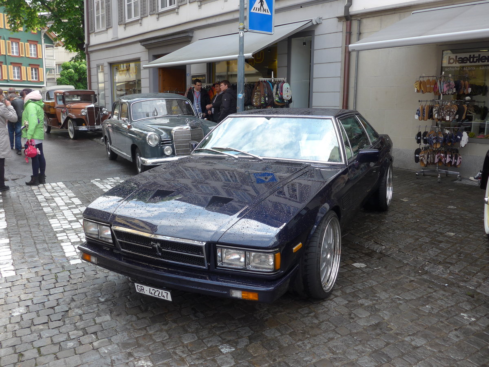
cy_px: 184
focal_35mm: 29
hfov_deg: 61.7
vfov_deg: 48.2
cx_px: 244
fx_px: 410
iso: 80
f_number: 2.8
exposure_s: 1/320
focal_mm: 6
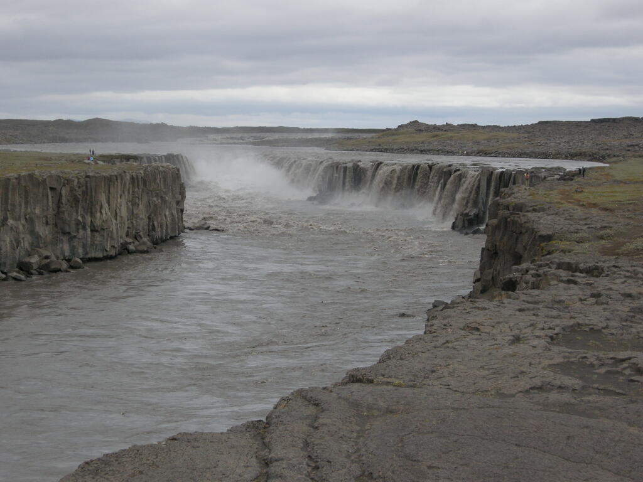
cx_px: 322
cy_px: 241
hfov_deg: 22.5
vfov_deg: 17.0
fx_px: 1616
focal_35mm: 87
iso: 100
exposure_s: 1/157
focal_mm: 18.6
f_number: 4.8
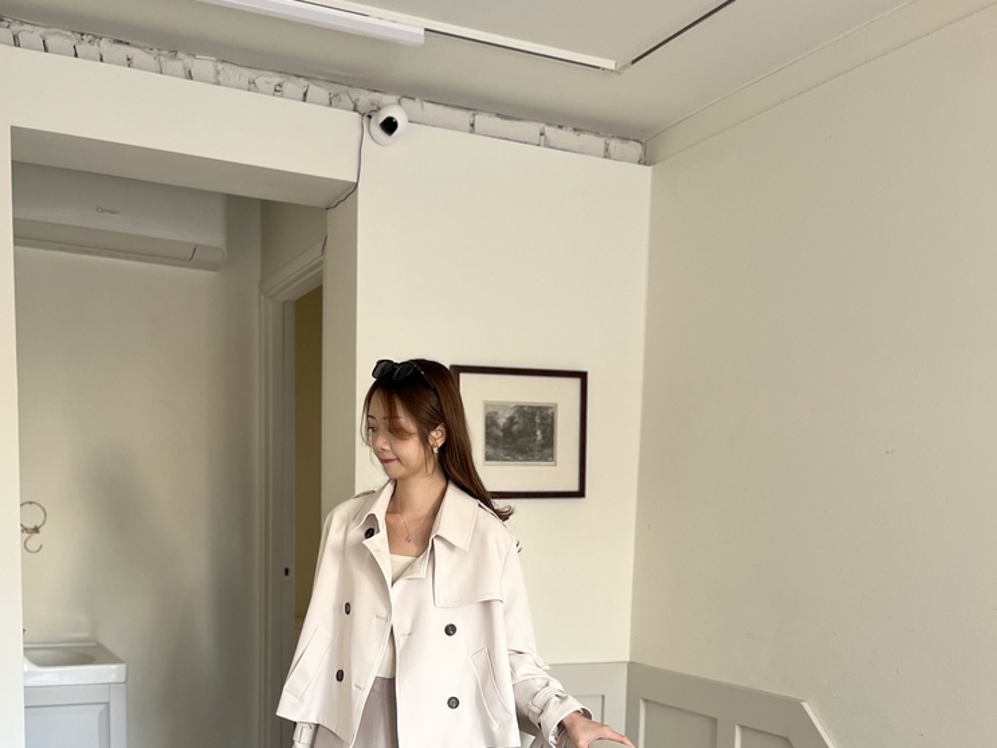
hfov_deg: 52.6
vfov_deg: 38.3
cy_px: 650
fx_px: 1008
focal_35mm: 35
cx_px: 496
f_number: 1.6
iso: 125
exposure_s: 1/60
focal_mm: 5.1
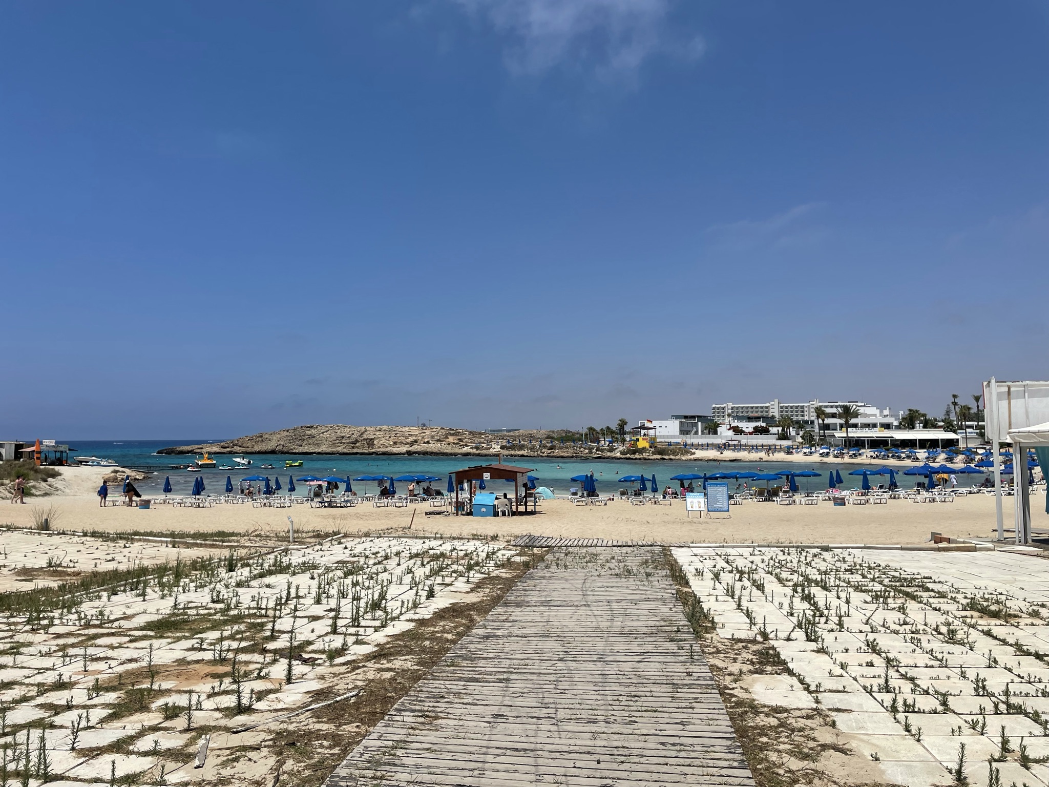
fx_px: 788
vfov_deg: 53.1
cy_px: 394
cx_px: 524
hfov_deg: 67.3
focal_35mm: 26
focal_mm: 4.2
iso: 32
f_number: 1.6
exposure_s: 1/9091
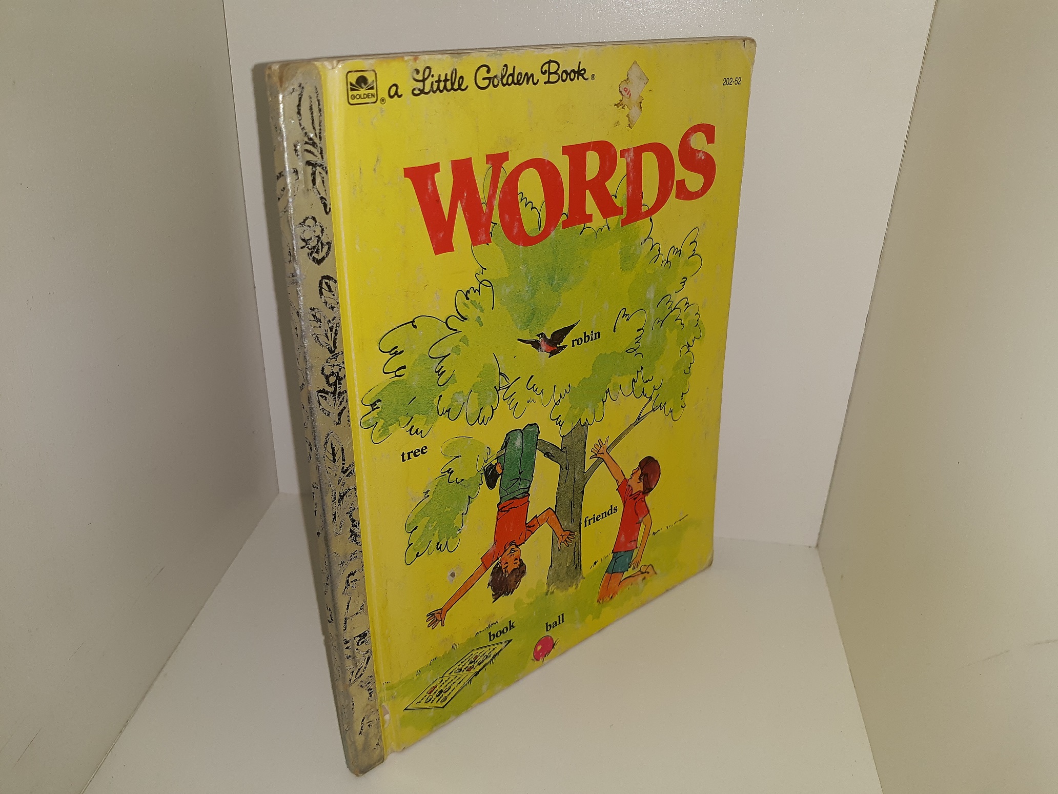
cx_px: 529
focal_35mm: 28
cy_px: 397
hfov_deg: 63.4
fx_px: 856
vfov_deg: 49.7
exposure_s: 1/240
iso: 40
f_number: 1.7
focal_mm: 3.7
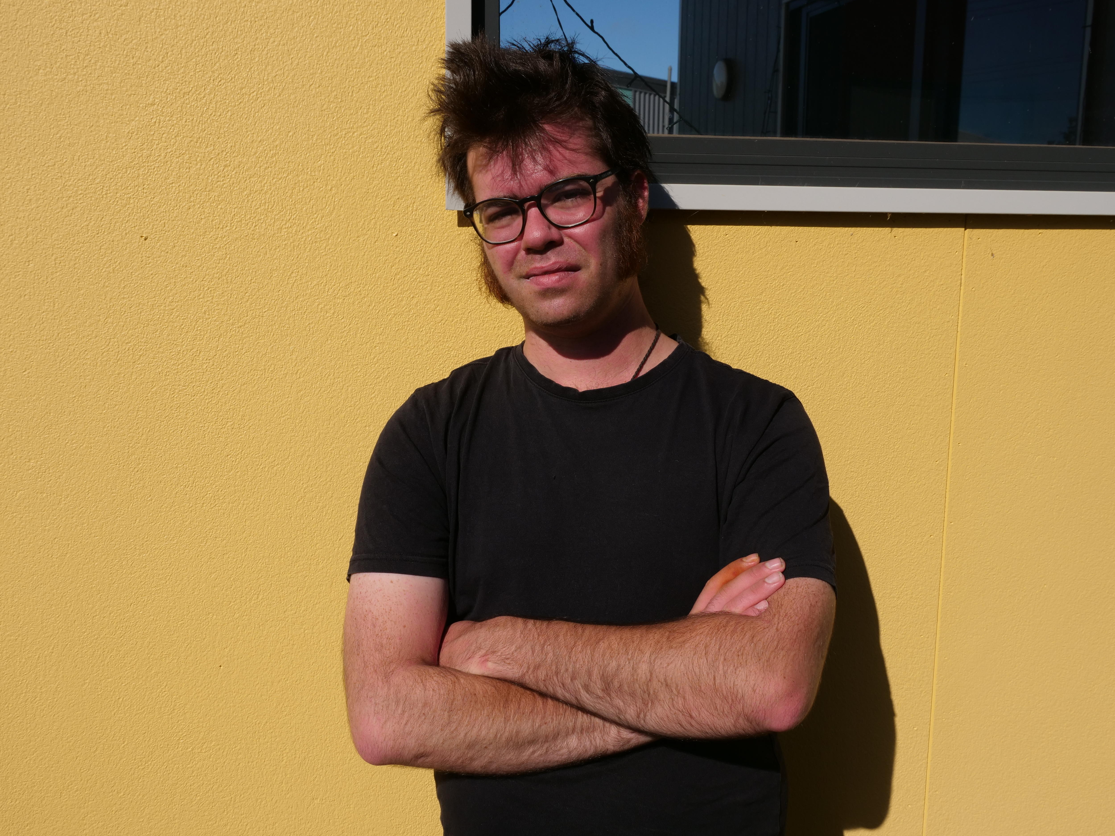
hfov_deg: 51.4
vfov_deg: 39.7
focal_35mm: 36
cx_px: 558
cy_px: 418
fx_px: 1160
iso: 200
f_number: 9
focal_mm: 18
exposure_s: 1/1000
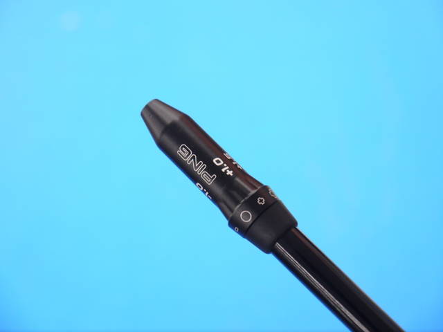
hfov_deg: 23.3
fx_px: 1075
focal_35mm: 84
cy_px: 166
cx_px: 222
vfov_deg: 17.6
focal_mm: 42
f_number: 5.6
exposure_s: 1/80
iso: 640
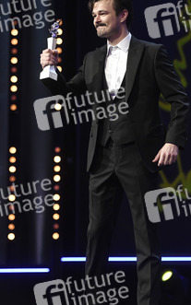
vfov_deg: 13.6
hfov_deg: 8.5
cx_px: 108
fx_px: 1282
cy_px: 155
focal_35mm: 154
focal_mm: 125
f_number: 4
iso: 3200
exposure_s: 1/320
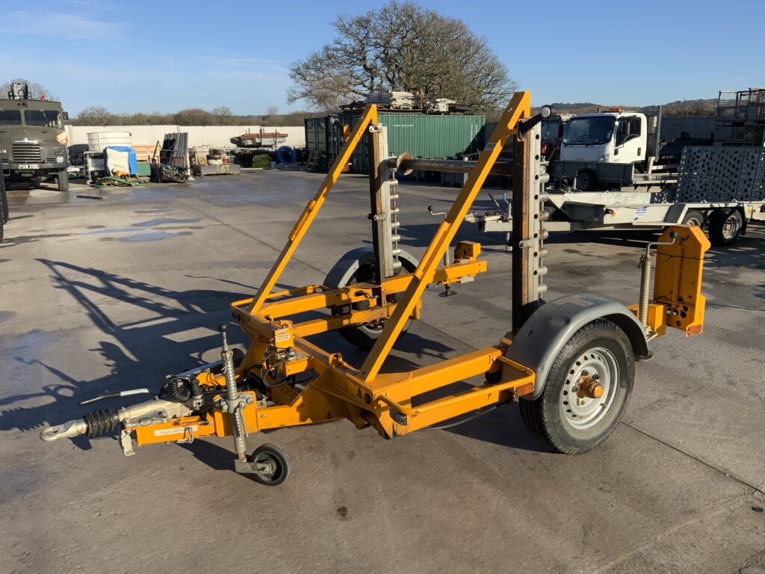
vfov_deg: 48.2
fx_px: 641
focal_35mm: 29
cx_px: 382
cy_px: 287
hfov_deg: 61.7
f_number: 1.8
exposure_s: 1/1786
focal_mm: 3
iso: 16
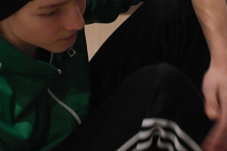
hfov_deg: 15.0
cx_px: 54
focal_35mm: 136
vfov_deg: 10.1
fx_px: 858
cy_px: 80
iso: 1600
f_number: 4
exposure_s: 1/15
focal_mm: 24
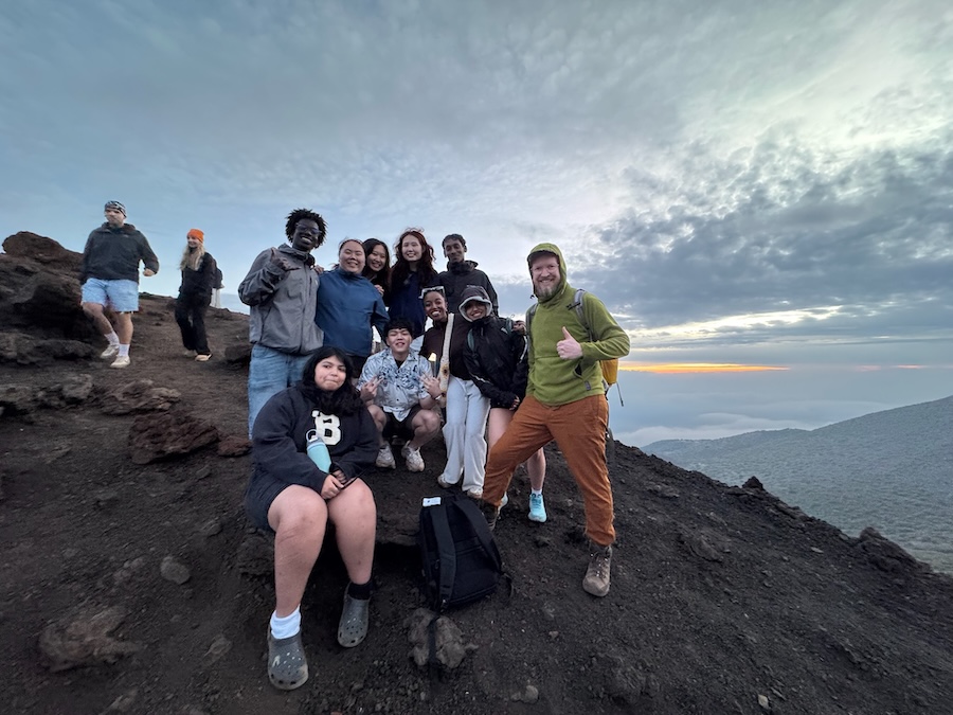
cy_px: 358
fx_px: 385
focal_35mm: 14
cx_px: 476
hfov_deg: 102.1
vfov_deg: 85.7
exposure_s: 1/60
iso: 500
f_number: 2.2
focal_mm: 2.22
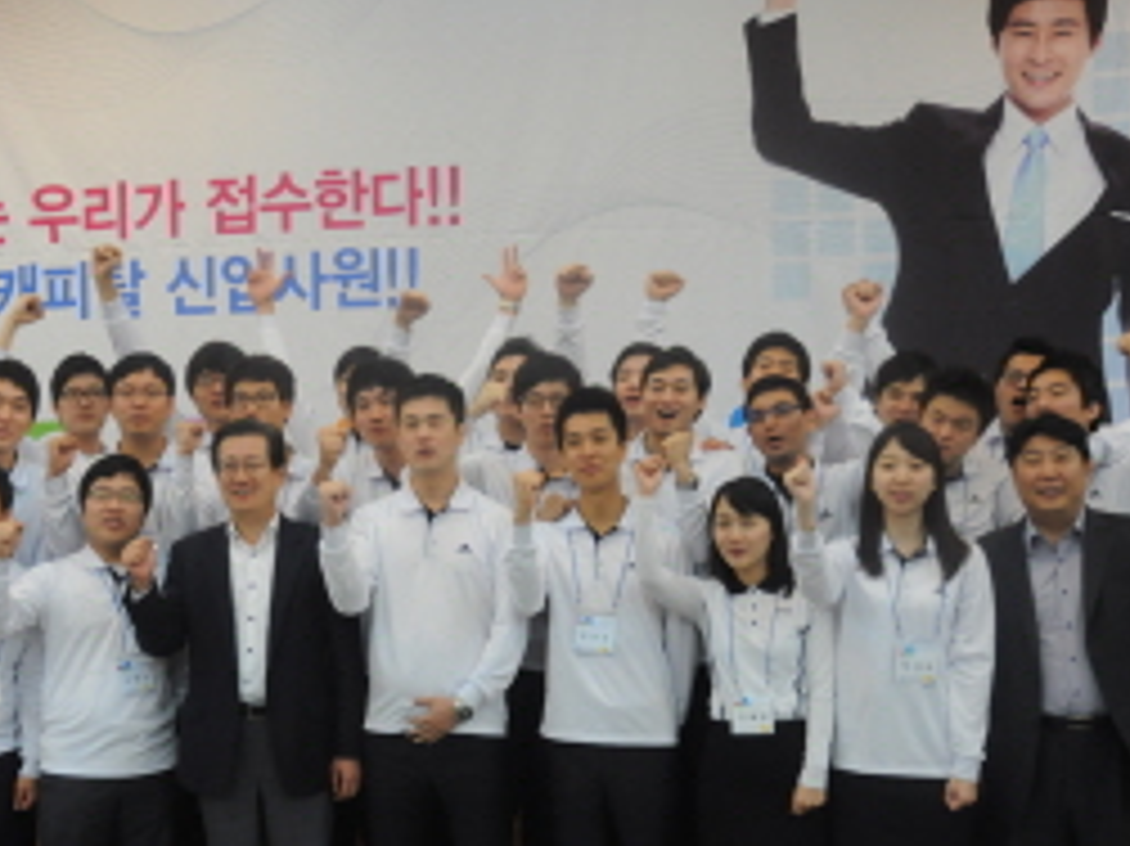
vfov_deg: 26.4
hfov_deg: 34.7
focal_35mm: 55
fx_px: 1795
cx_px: 410
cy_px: 547
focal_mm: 24
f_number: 3.8
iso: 800
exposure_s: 1/60
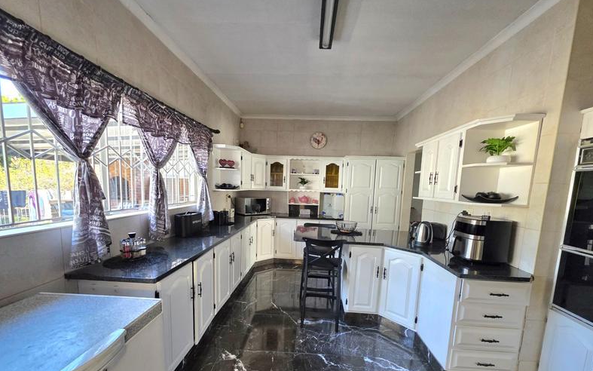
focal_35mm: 14
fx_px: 226
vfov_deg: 78.0
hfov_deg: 105.3
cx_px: 301
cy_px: 218
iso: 400
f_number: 1.9
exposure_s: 1/204
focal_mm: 2.2
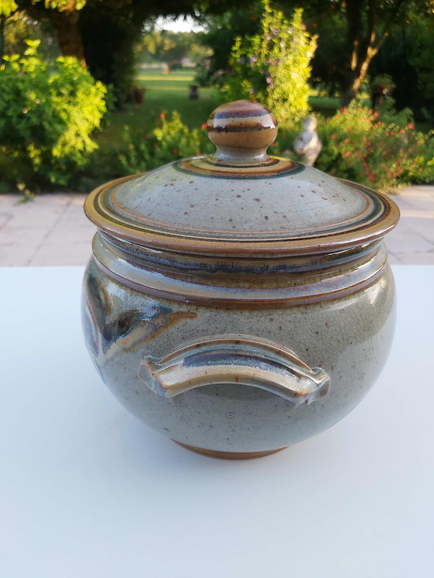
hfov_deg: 53.1
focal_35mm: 26
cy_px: 289
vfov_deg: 67.3
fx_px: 435
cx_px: 217
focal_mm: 3.92
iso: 64
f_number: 1.7
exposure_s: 1/168
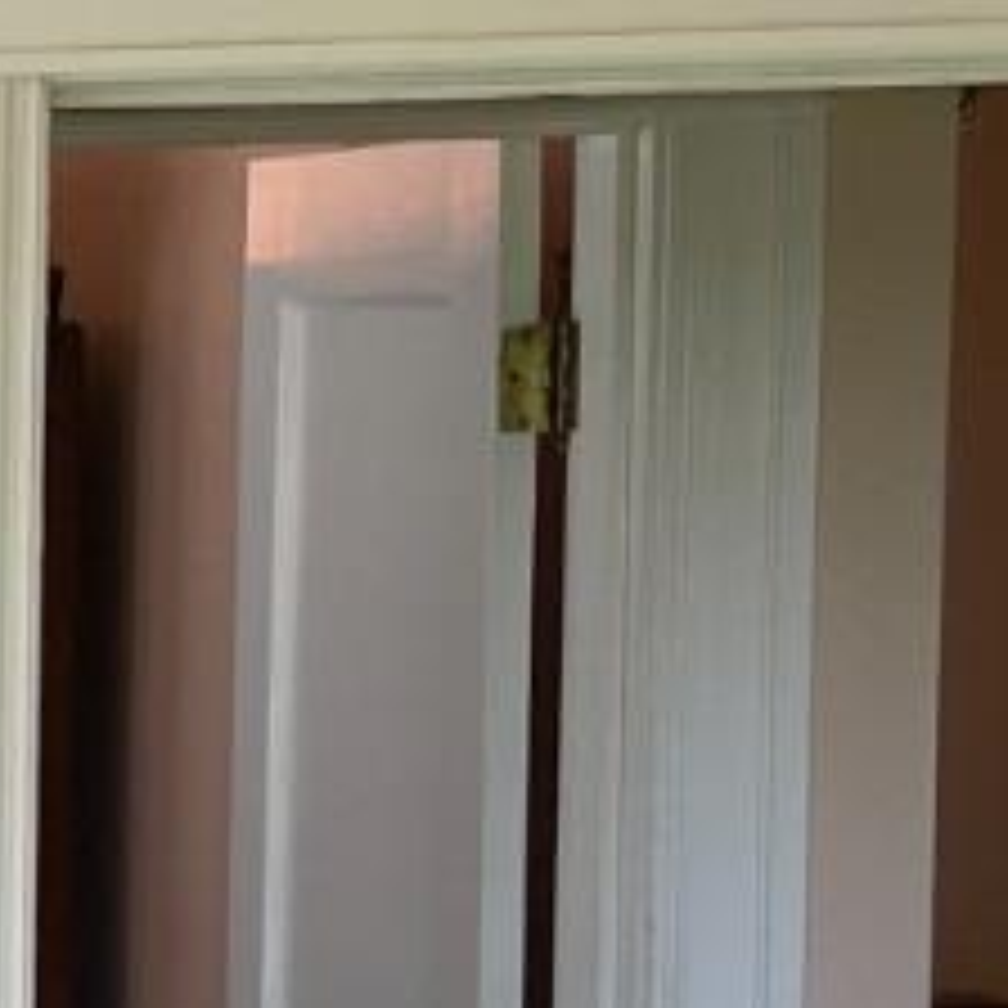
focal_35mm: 154
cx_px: -1836
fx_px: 5074
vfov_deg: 11.3
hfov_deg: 9.4
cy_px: 758
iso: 64
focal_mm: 4.2
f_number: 1.6
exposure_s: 1/120
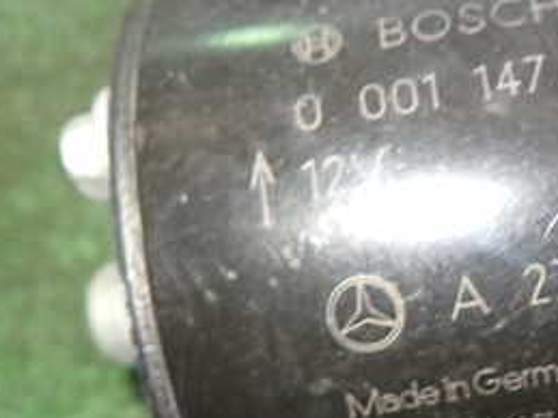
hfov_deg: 30.7
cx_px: 564
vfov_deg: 25.1
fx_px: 935
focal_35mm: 58
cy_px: 278
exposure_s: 1/30
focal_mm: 4.5
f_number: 2
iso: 400
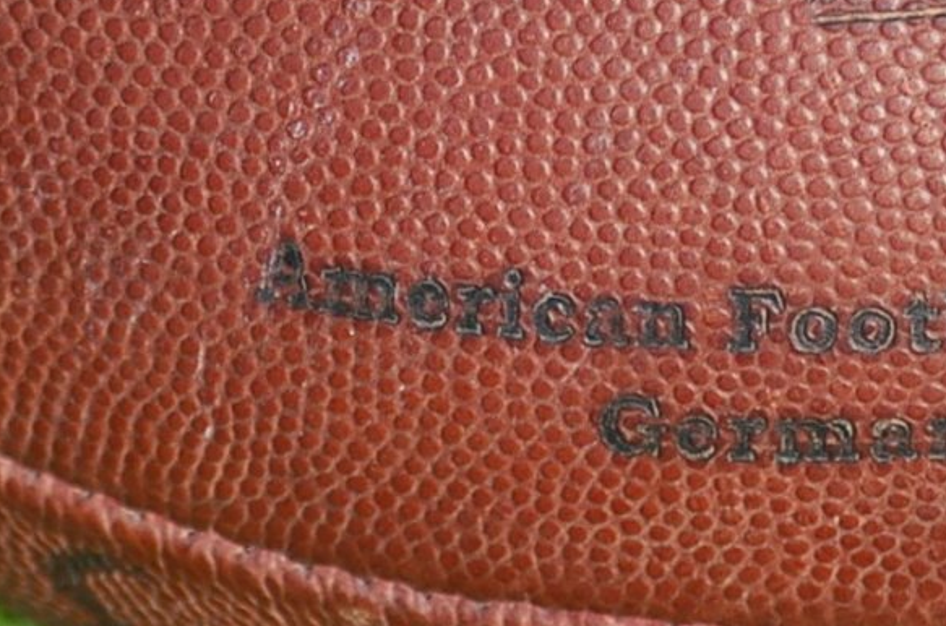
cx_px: 1053
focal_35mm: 566
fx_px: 14841
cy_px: -190
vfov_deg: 2.4
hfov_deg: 3.6
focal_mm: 100
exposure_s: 1/1250
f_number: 4.5
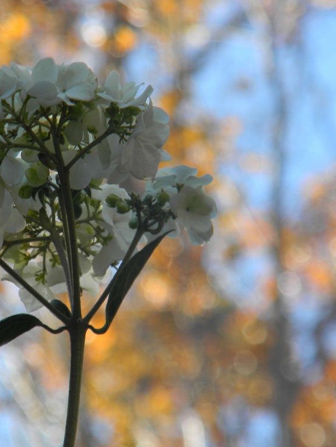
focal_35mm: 280
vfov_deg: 7.1
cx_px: 55
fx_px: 3624
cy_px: 224
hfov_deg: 5.3
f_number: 5.4
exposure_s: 1/95.2
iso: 80
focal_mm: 50.4
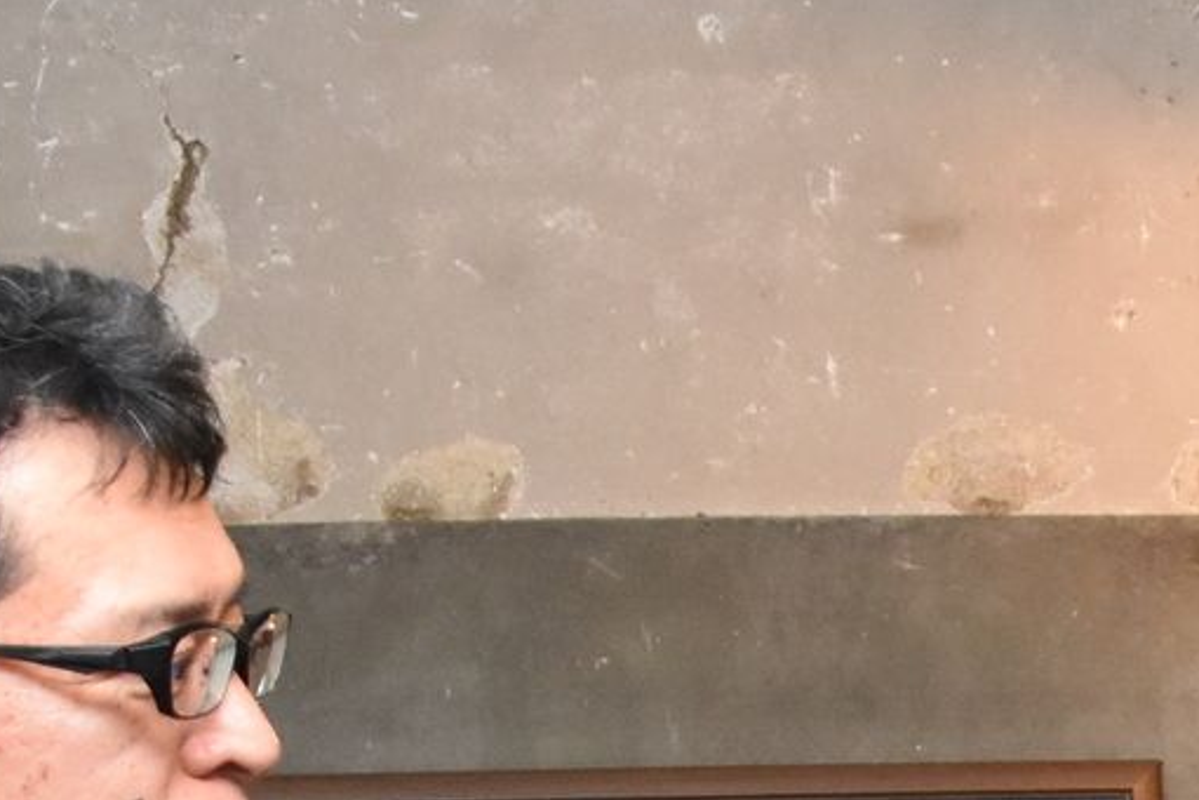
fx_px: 3963
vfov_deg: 10.7
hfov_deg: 16.1
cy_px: 1475
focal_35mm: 119
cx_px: 1669
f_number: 3.5
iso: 2000
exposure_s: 1/250
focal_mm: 18
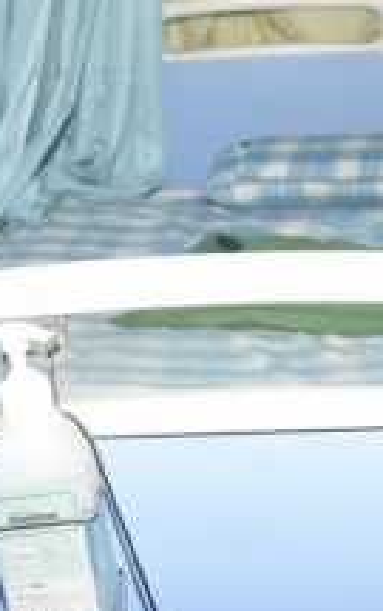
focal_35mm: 106
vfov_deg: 19.6
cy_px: 351
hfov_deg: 12.3
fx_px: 1764
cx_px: 343
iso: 320
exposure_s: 1/50
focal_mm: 35
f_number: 5
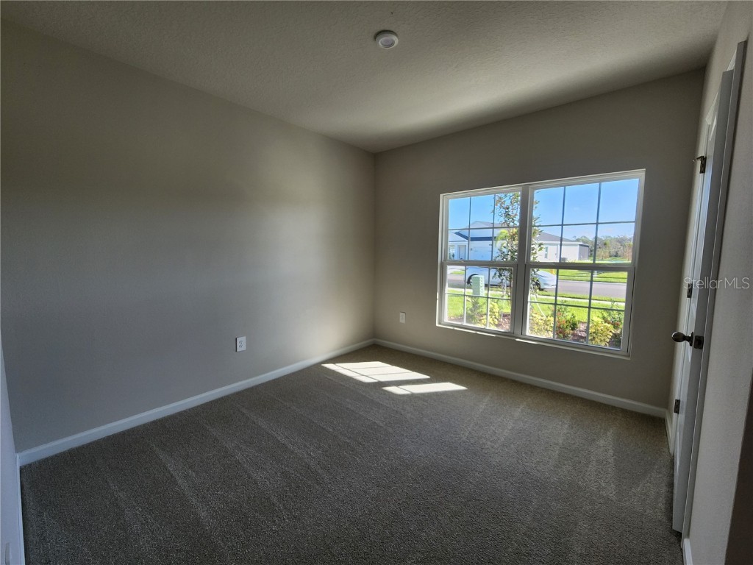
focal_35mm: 13
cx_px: 376
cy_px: 282
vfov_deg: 89.9
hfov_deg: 106.2
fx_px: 283
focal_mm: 2.2
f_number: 2.2
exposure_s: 1/161
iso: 50
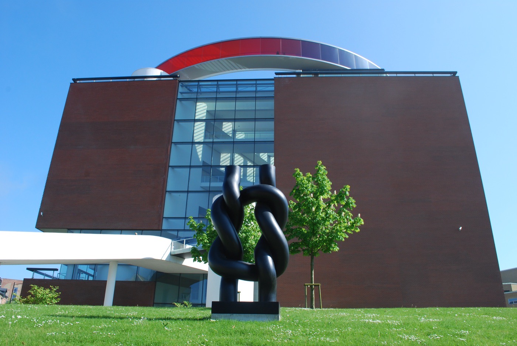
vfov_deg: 48.0
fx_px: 388
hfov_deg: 67.3
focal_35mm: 27
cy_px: 173
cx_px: 258
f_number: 9
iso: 200
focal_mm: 18
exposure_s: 1/160
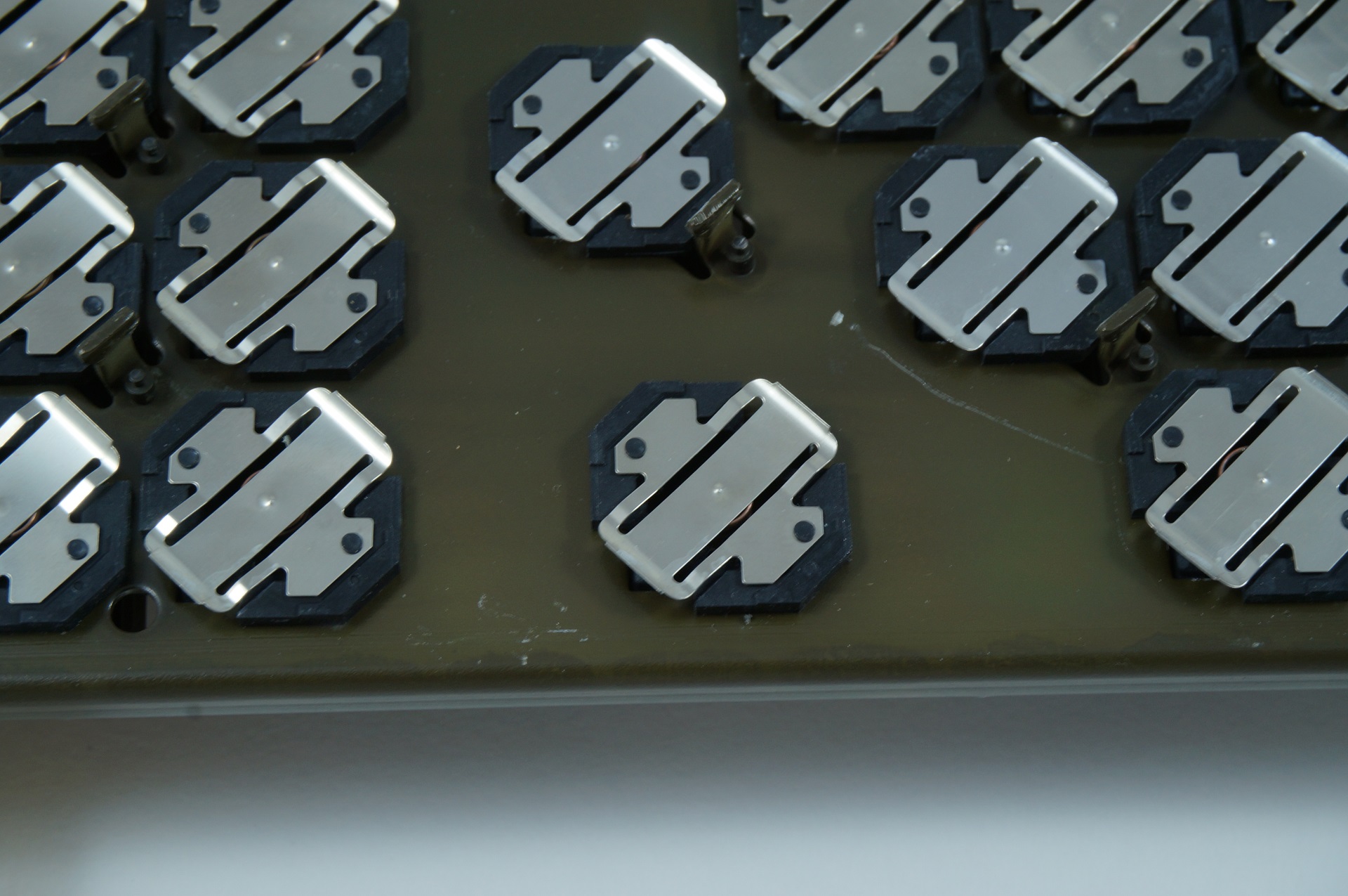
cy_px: 448
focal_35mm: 64
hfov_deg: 31.2
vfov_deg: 21.0
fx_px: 2412
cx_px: 674
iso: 200
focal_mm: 43
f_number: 13
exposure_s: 1/6
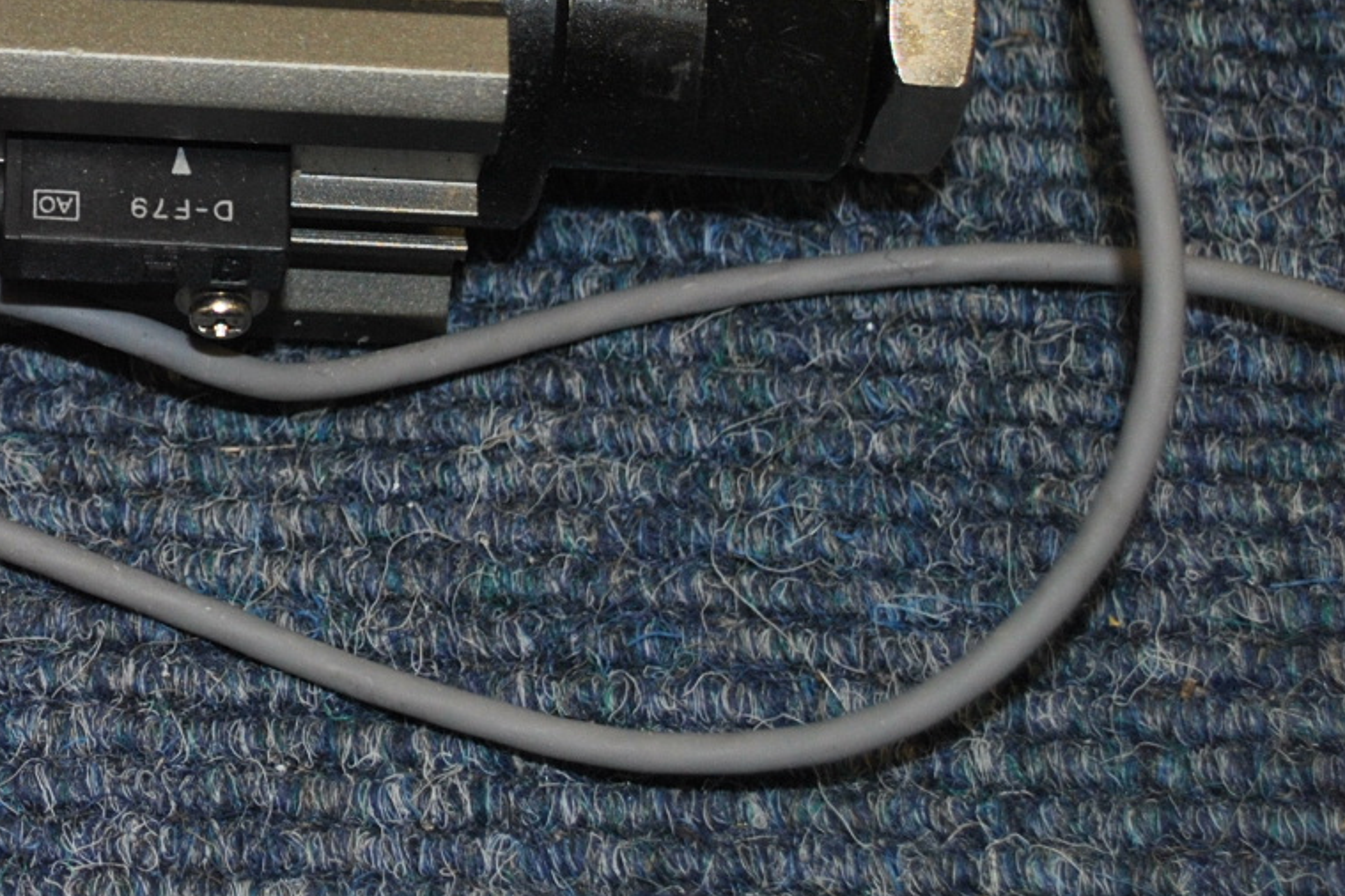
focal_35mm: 115
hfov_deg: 17.2
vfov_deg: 11.8
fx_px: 4296
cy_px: 41
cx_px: -124
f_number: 4.5
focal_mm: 30
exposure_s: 1/60
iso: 200
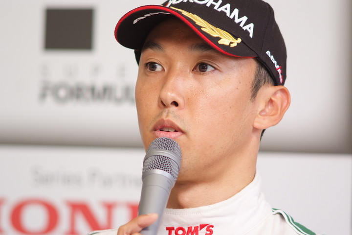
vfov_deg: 5.1
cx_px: 176
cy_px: 118
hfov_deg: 7.6
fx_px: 2640
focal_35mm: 270
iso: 400
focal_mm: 180
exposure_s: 1/125
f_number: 2.8
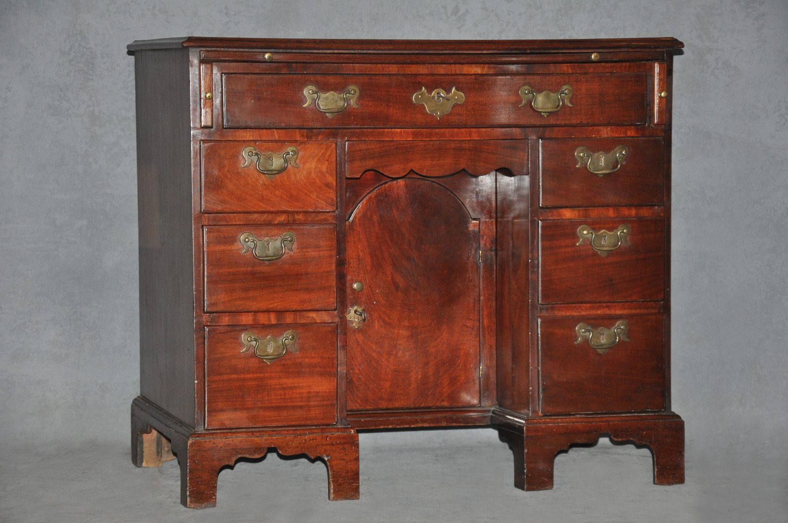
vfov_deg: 12.1
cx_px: 394
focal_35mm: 112
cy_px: 262
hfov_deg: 18.2
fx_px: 2459
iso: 800
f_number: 5.3
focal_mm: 75
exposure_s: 1/60
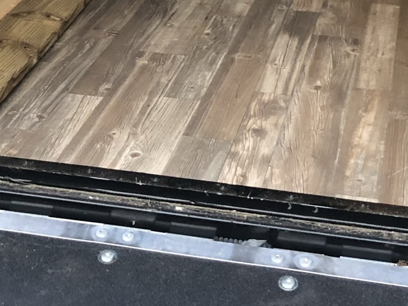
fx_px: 1061
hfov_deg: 21.8
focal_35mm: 90
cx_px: 176
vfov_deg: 15.1
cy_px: -165
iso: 80
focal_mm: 4
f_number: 1.8
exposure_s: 1/15
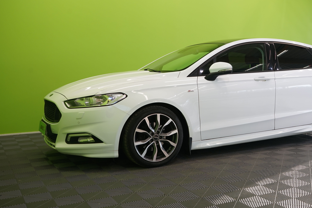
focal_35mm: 43
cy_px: 83
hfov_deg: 44.9
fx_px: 373
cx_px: 204
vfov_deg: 31.1
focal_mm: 32
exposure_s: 1/40
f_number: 6.3
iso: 400
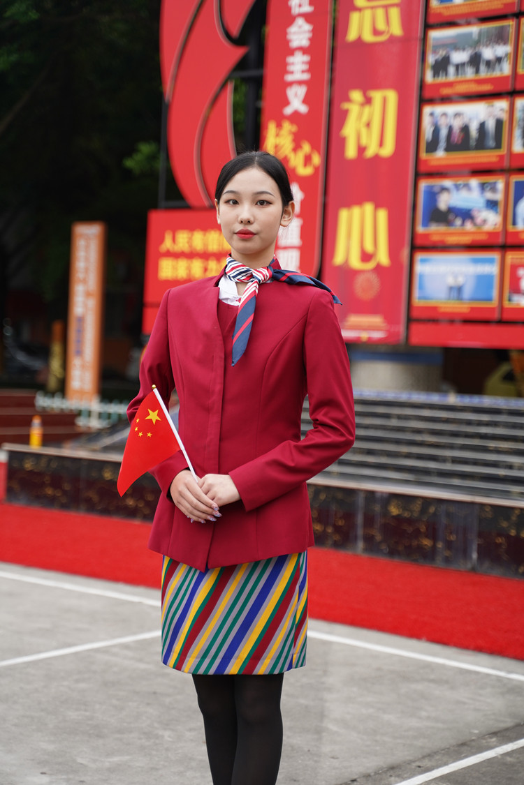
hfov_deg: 20.0
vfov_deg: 29.7
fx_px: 1485
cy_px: 392
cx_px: 262
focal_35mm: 68
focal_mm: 68
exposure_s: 1/500
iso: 250
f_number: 2.8
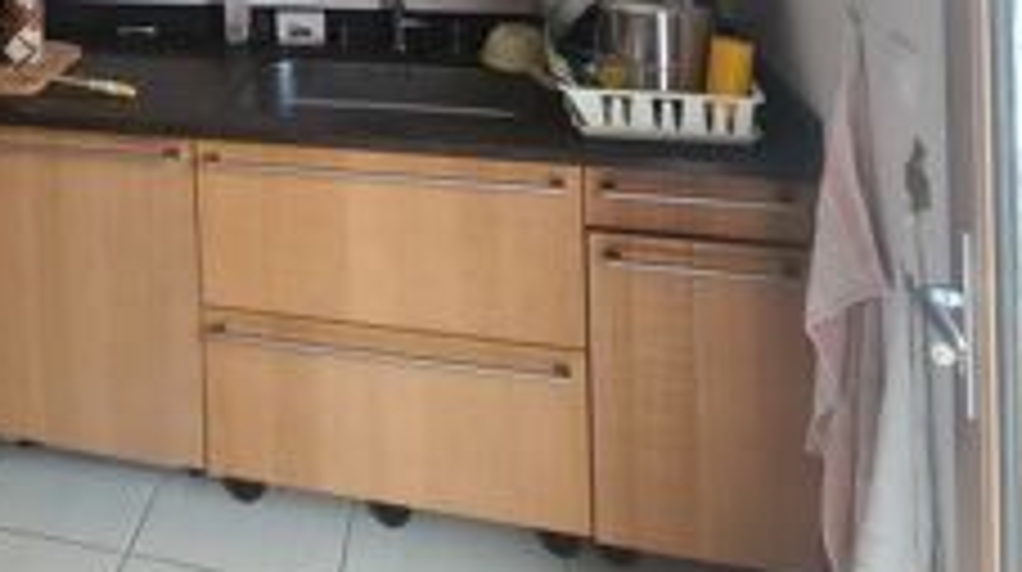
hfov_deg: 61.0
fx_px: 812
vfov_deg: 29.2
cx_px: 261
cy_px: -216
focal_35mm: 30
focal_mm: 2.2
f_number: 2.2
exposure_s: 1/50
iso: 200
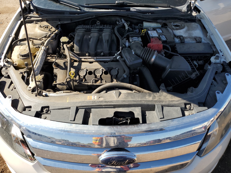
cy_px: 86
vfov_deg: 53.1
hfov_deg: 67.3
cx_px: 116
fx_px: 174
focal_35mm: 26
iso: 50
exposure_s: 1/1429
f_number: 1.5
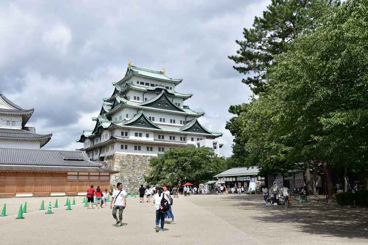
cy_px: 122
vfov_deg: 43.6
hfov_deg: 61.9
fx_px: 307
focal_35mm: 30
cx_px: 184
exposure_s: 1/800
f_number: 5
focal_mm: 20
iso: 100
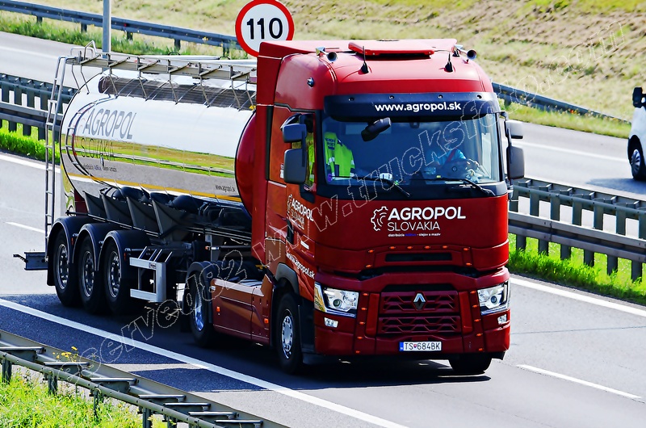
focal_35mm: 405
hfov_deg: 5.1
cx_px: 323
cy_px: 214
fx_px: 7253
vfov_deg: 3.4
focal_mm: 270
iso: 400
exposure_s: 1/1000
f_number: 8
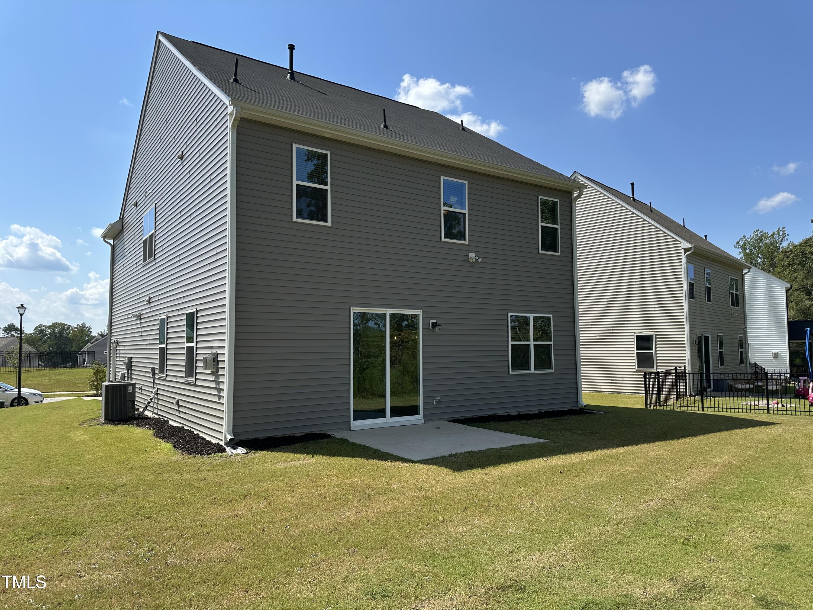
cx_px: 406
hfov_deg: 71.6
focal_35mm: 24
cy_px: 305
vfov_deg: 56.8
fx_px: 564
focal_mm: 6.86
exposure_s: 1/4184
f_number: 1.78
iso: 80
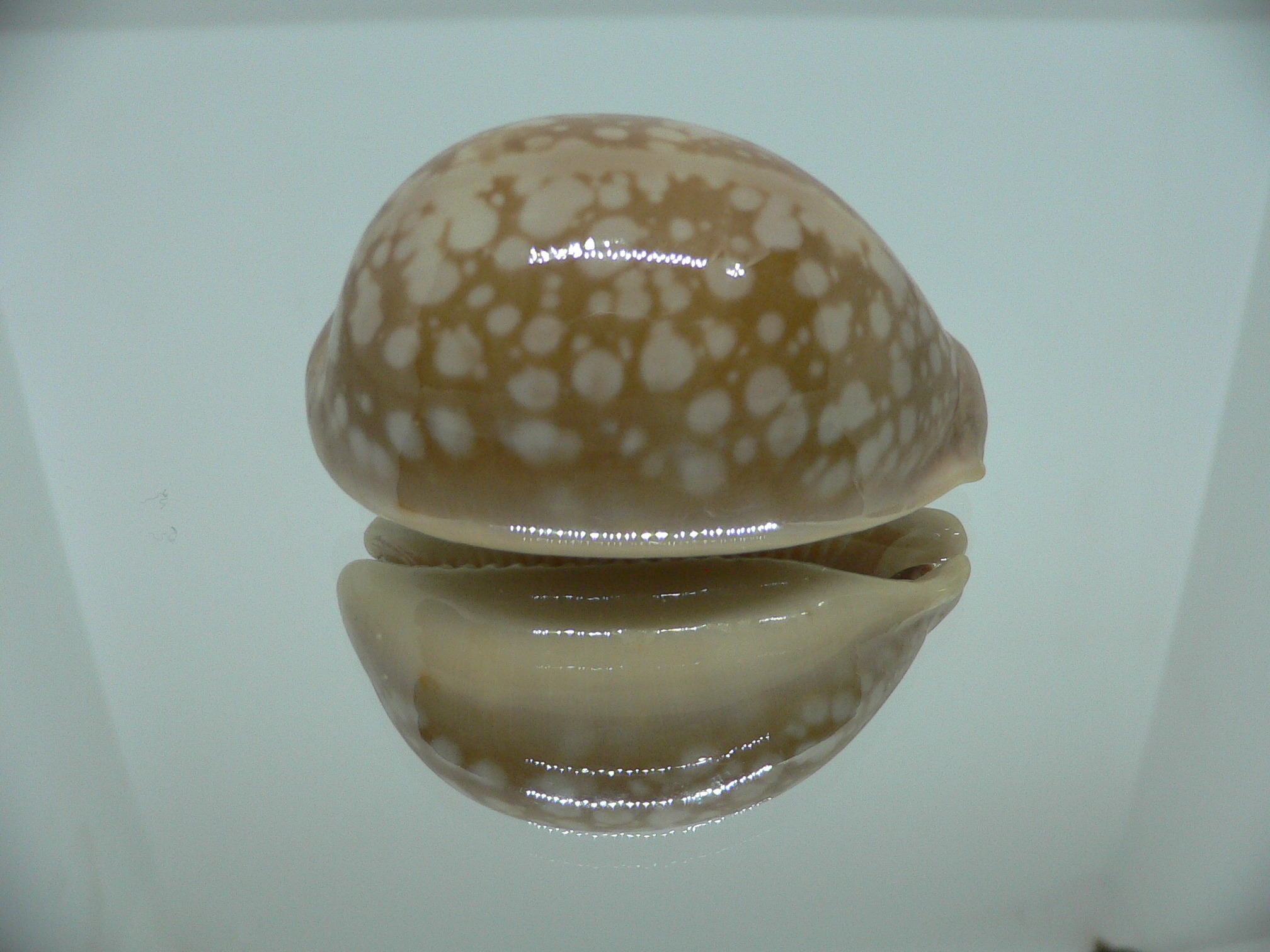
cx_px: 635
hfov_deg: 52.6
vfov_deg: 40.7
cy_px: 476
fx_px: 1284
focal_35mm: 35
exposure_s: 1/60
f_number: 2.8
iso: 150
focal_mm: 4.6
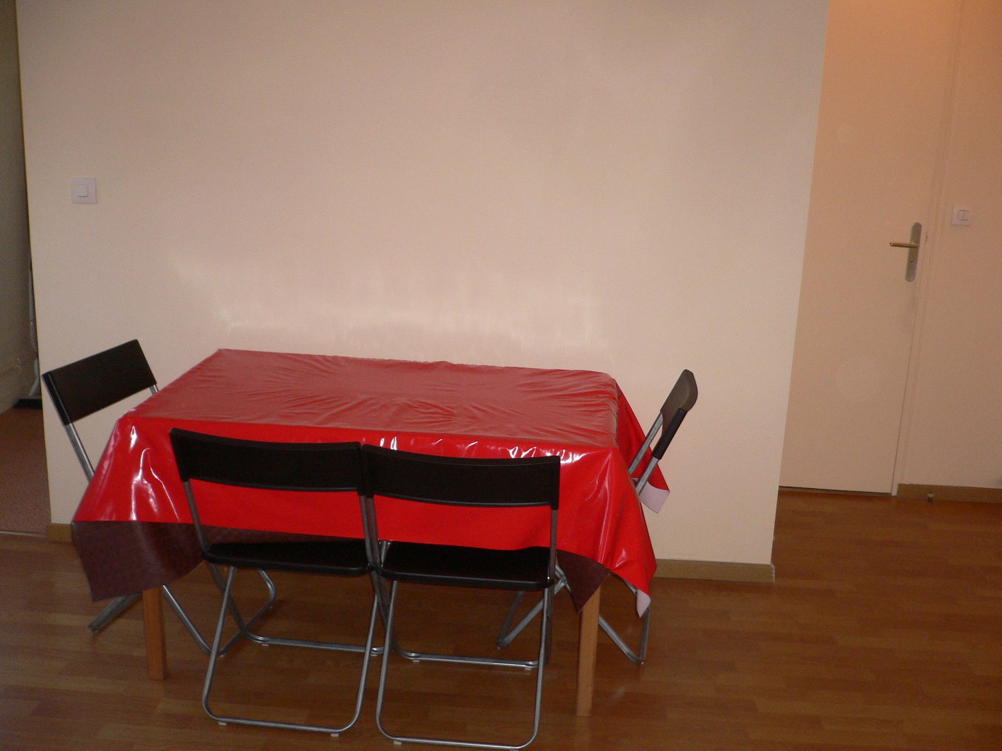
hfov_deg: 52.6
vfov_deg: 40.7
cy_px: 376
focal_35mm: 35
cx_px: 501
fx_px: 1013
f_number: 2.8
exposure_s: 1/60
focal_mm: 5.8
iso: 150
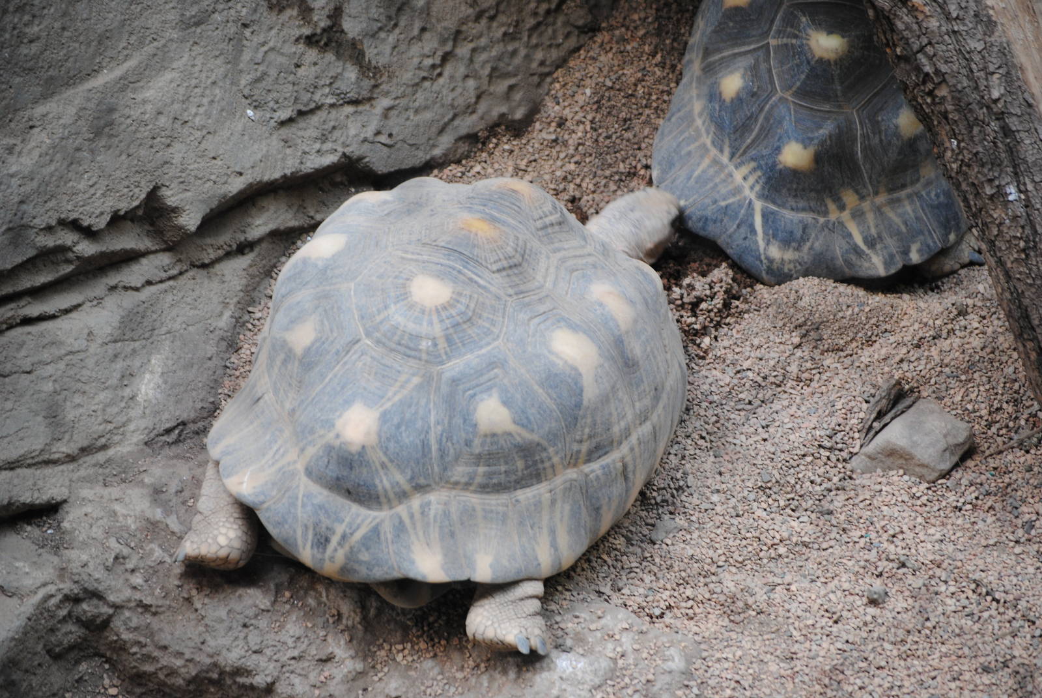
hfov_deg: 13.0
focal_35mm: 158
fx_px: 4564
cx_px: 521
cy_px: 349
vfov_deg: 8.7
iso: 400
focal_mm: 105
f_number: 4.5
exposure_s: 1/80
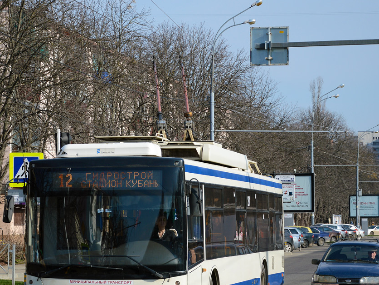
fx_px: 1314
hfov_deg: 16.4
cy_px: 178
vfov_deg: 12.3
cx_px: 131
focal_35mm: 120
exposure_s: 1/500
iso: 100
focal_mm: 58
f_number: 5.6
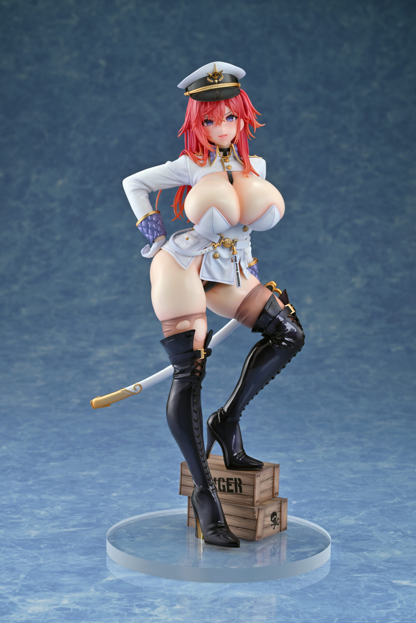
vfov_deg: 27.0
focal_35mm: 75
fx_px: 1300
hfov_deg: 18.2
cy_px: 312
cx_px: 208
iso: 64
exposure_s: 1/6
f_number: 16
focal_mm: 75
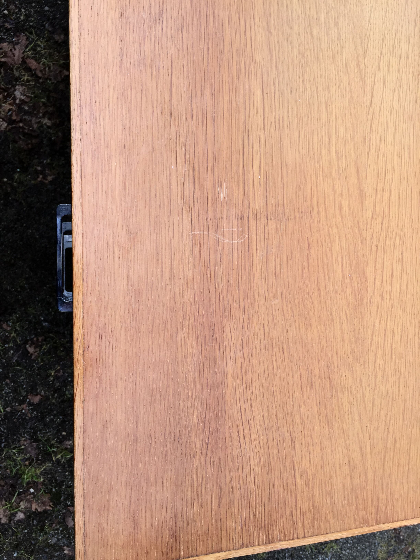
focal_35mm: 29
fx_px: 469
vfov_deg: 61.7
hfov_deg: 48.2
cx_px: 210
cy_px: 280
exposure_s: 1/234
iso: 32
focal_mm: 4.15
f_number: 2.2
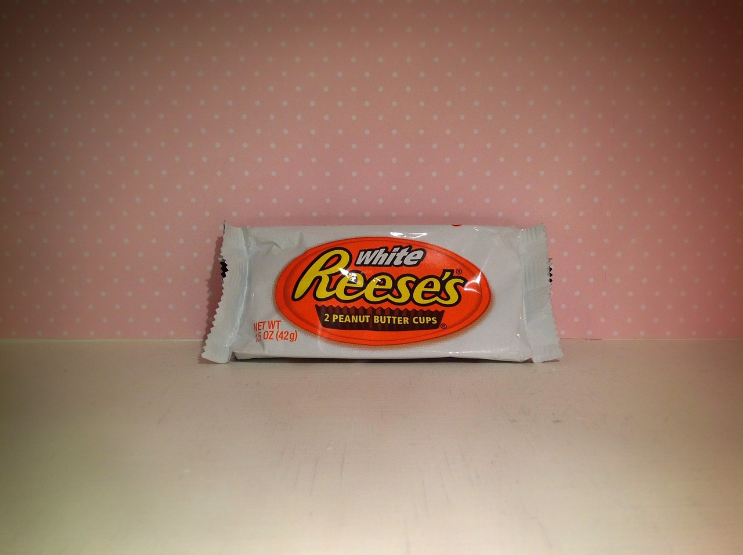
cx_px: 372
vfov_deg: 40.6
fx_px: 750
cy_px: 278
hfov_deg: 52.7
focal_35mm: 35
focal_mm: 4.28
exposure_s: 1/50
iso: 100
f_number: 2.4
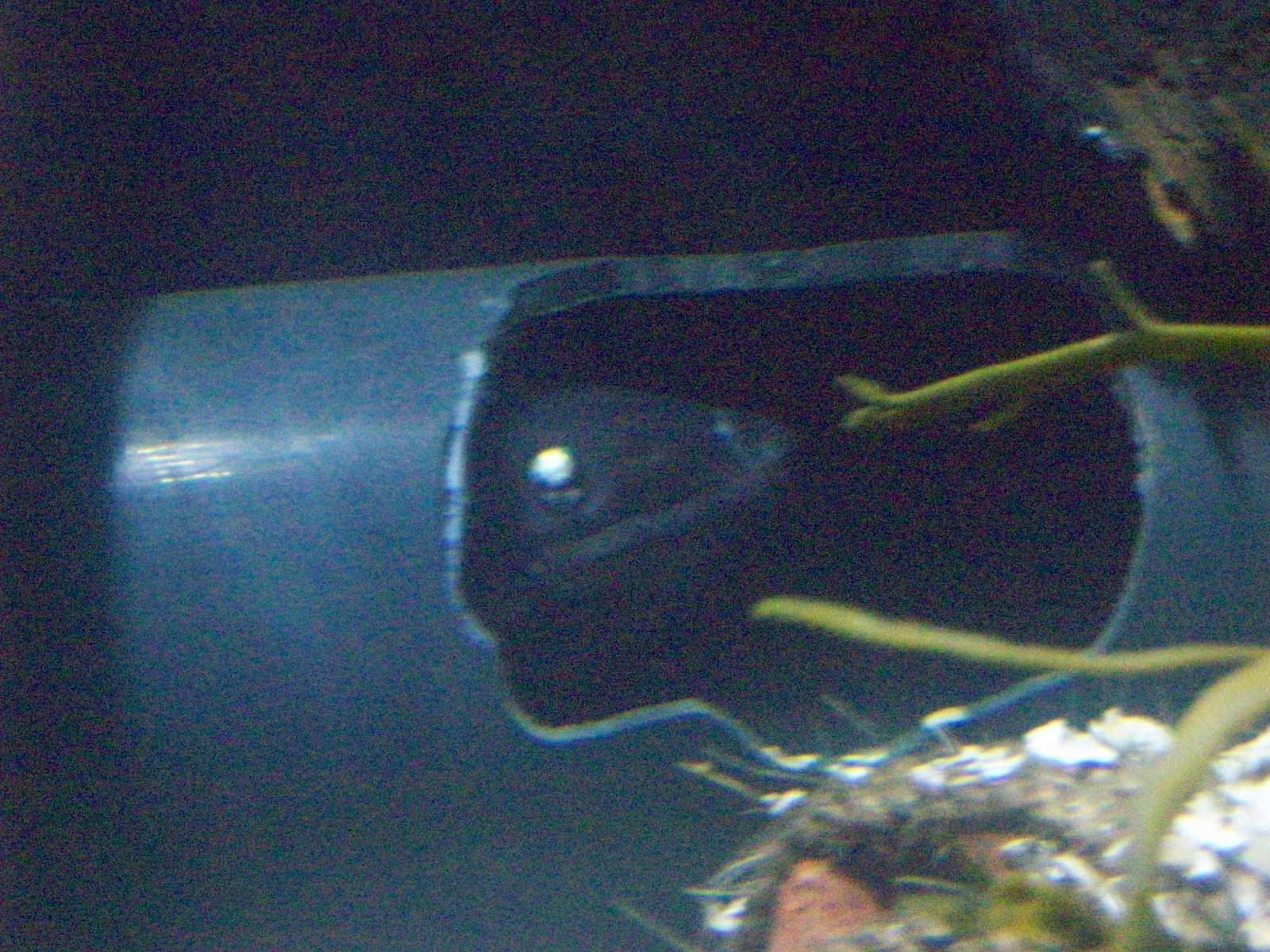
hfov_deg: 22.5
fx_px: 3192
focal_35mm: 87
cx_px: 635
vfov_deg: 17.0
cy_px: 476
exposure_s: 1/8
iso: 1000
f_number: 4.3
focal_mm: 14.3
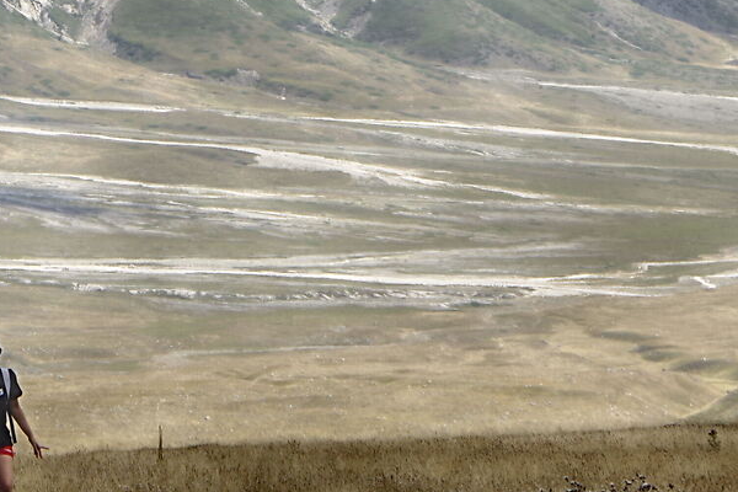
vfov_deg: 4.7
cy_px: -294
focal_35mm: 288
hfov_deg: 7.1
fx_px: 5904
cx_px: -9
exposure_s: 1/400
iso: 100
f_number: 5.6
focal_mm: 48
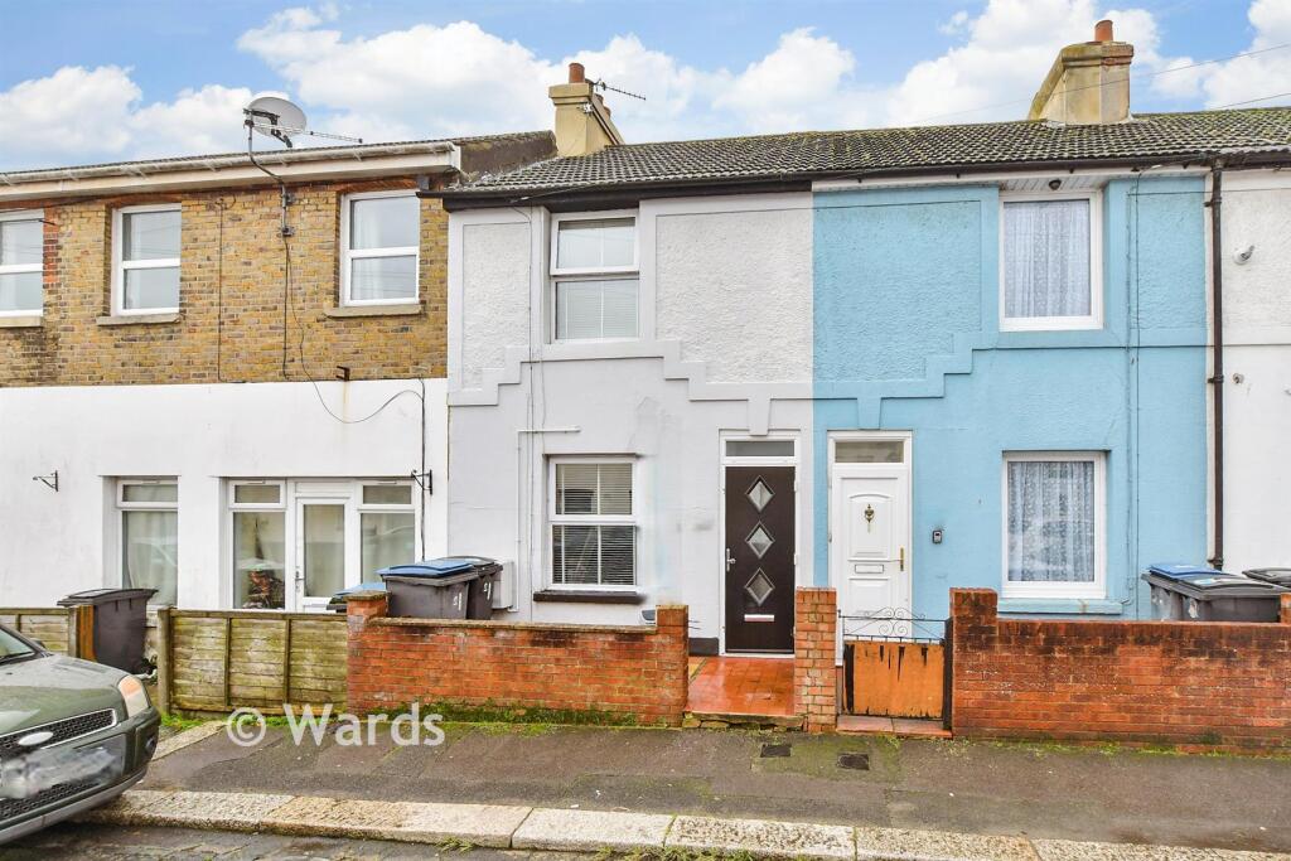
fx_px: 538
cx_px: 646
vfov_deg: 77.3
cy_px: 430
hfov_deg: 100.4
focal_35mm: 15
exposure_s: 1/25
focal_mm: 10
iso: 160
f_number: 6.3
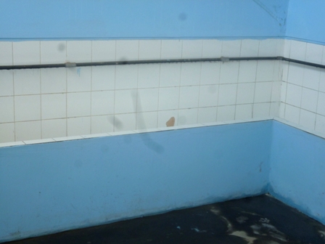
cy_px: 122
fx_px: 526
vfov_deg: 26.1
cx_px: 162
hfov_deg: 34.3
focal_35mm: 56
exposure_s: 1/80
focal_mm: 10
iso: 160
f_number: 4.4
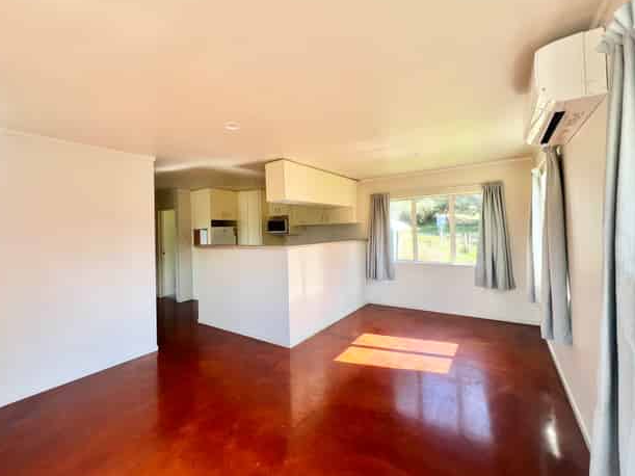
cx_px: 316
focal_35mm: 14
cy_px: 226
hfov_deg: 102.1
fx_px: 257
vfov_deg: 85.6
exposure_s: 1/110
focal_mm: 1.57
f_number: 1.8
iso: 32
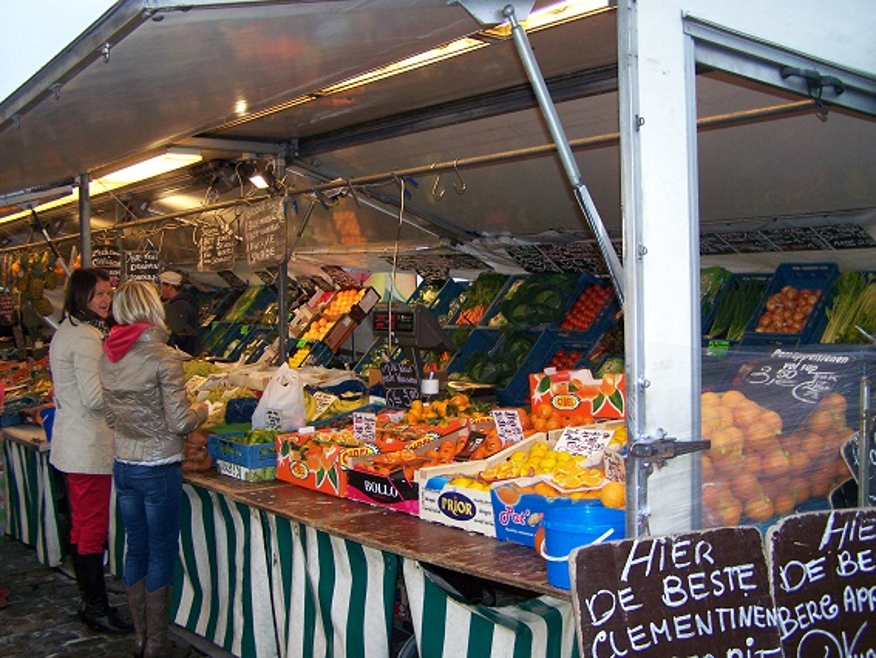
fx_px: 962
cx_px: 438
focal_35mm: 38
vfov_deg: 37.8
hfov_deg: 48.9
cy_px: 329
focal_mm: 6.3
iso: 160
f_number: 2.8
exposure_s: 1/60
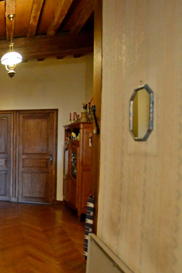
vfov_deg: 65.4
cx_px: -70
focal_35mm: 28
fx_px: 212
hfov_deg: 31.6
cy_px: 149
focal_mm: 10
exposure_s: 1/50
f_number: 3.5
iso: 3200
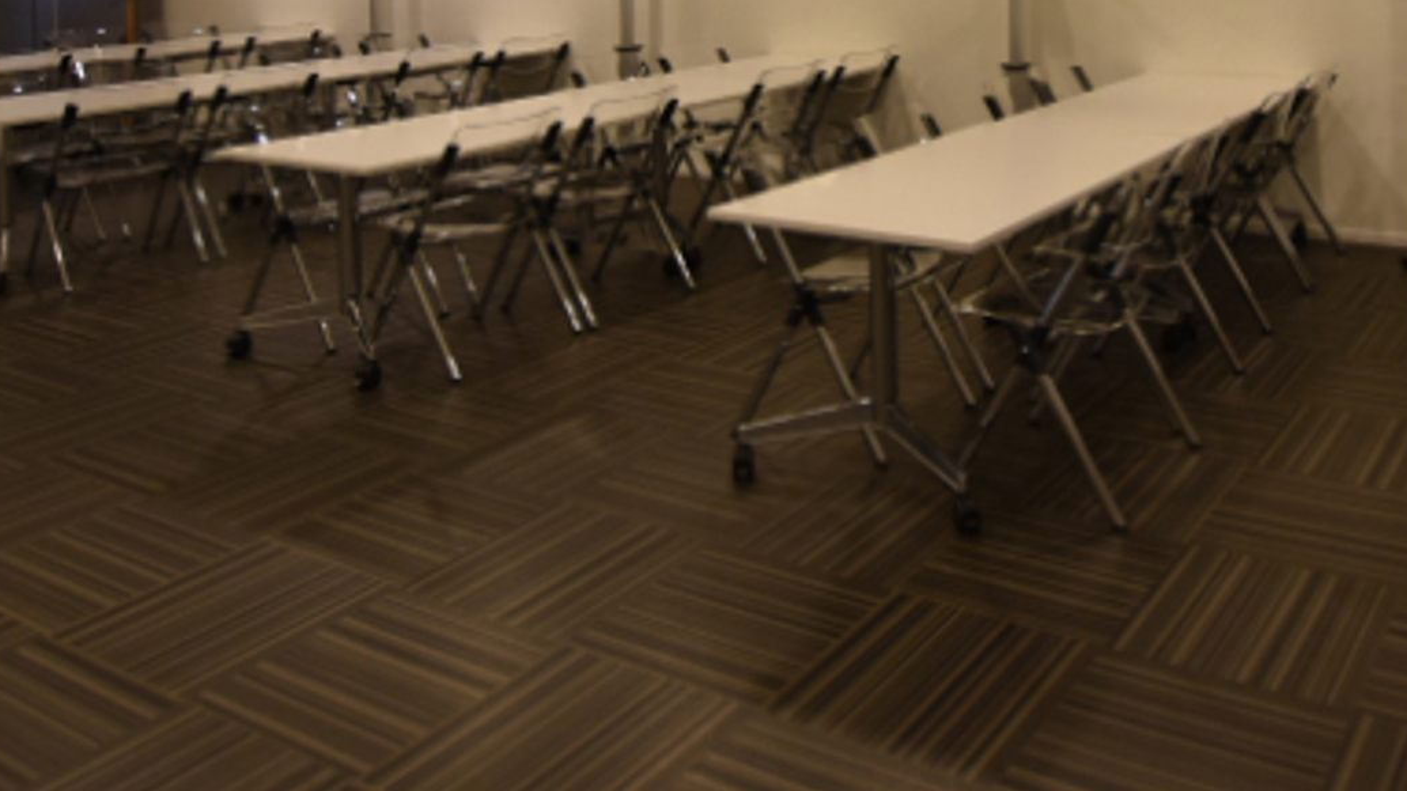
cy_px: -90
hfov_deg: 53.9
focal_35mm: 36
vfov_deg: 29.4
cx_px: 954
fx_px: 1346
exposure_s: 1/60
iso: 400
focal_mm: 11
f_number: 4
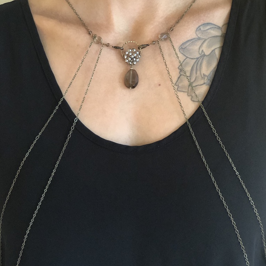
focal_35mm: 68
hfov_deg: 25.4
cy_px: 100
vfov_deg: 25.3
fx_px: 591
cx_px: 134
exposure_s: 1/30
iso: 400
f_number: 2.8
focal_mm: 6.6
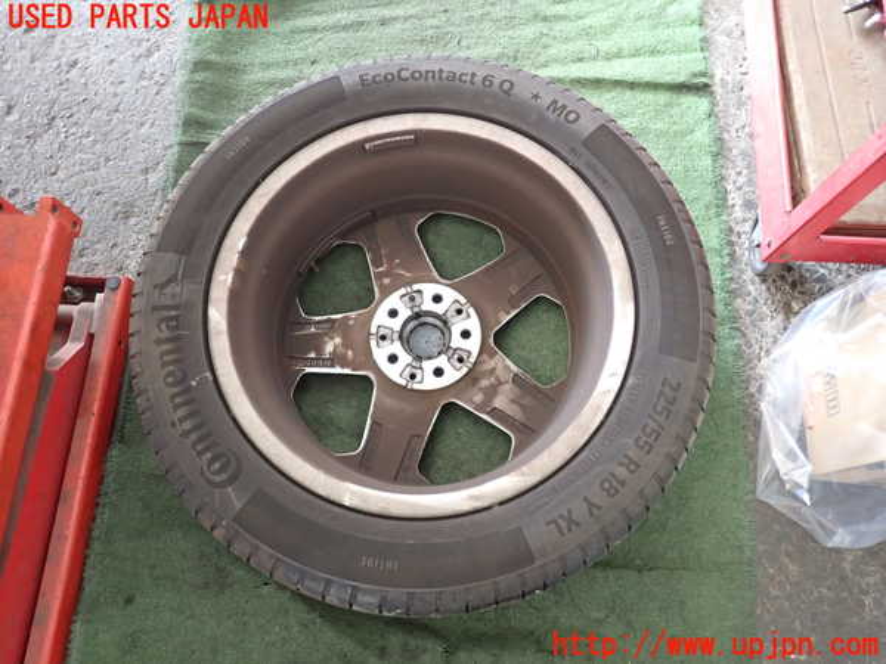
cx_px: 443
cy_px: 332
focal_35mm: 25
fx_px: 640
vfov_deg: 54.9
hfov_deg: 69.4
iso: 320
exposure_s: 1/30
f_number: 2
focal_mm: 4.5
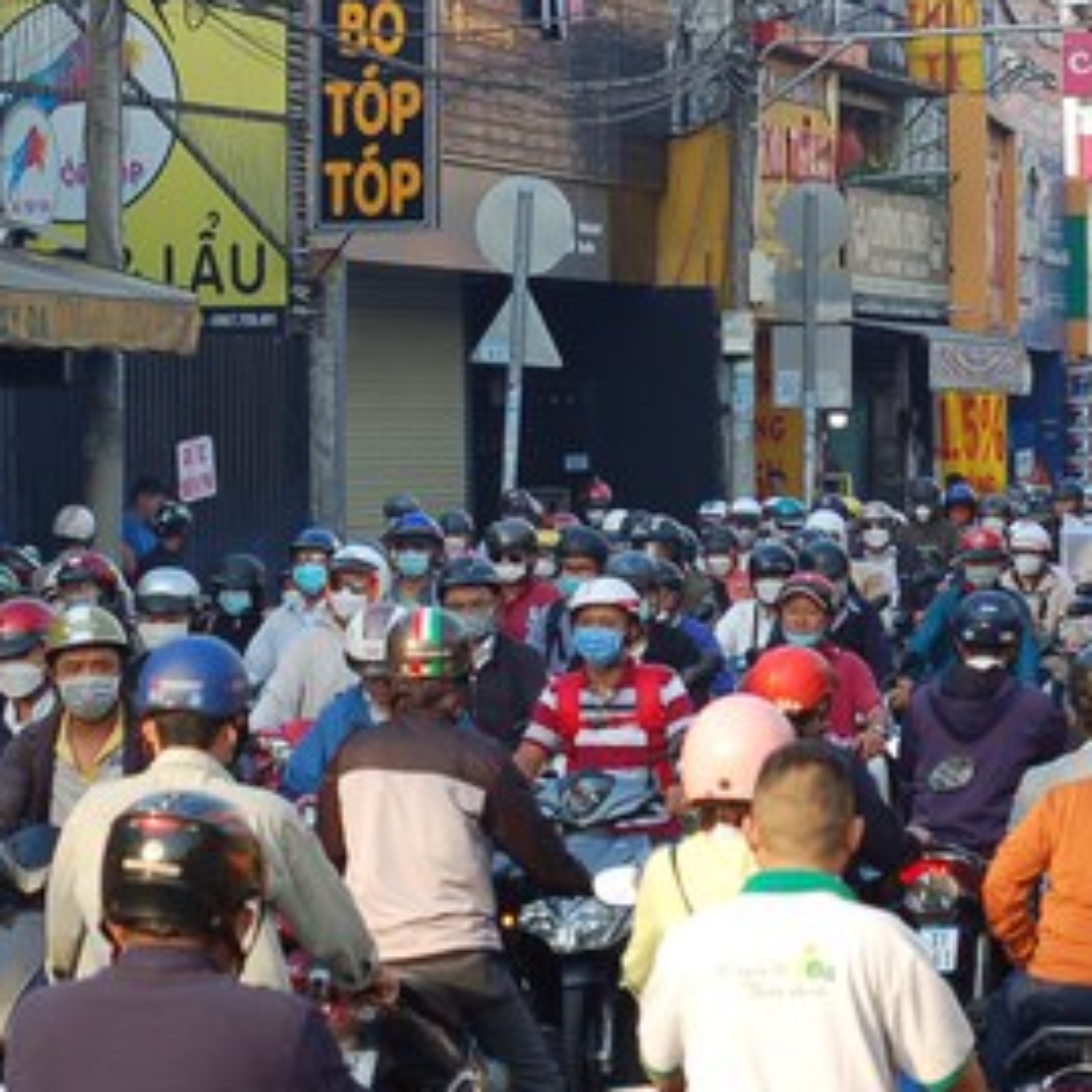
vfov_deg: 11.1
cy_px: 383
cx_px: 517
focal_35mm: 157
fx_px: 5603
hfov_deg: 11.1
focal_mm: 50
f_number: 6.3
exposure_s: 1/160
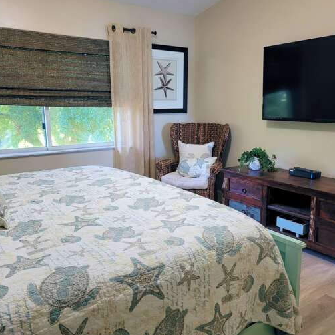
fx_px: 328
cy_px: 168
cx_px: 176
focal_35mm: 30
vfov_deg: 54.0
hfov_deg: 54.0
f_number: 1.8
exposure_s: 1/40
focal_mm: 7
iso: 320
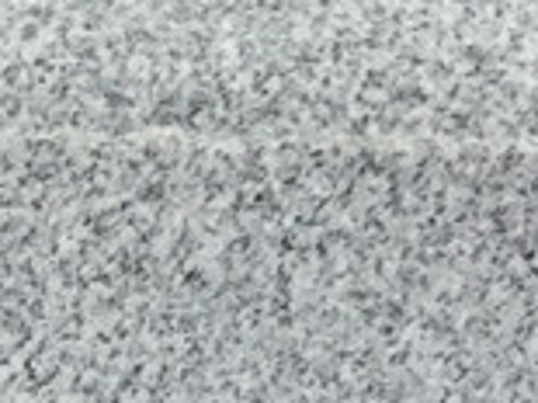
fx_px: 2795
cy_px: 1047
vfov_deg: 7.6
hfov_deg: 10.5
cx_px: -347
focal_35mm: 180
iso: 25
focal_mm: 3.3
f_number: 2.4
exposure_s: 1/282
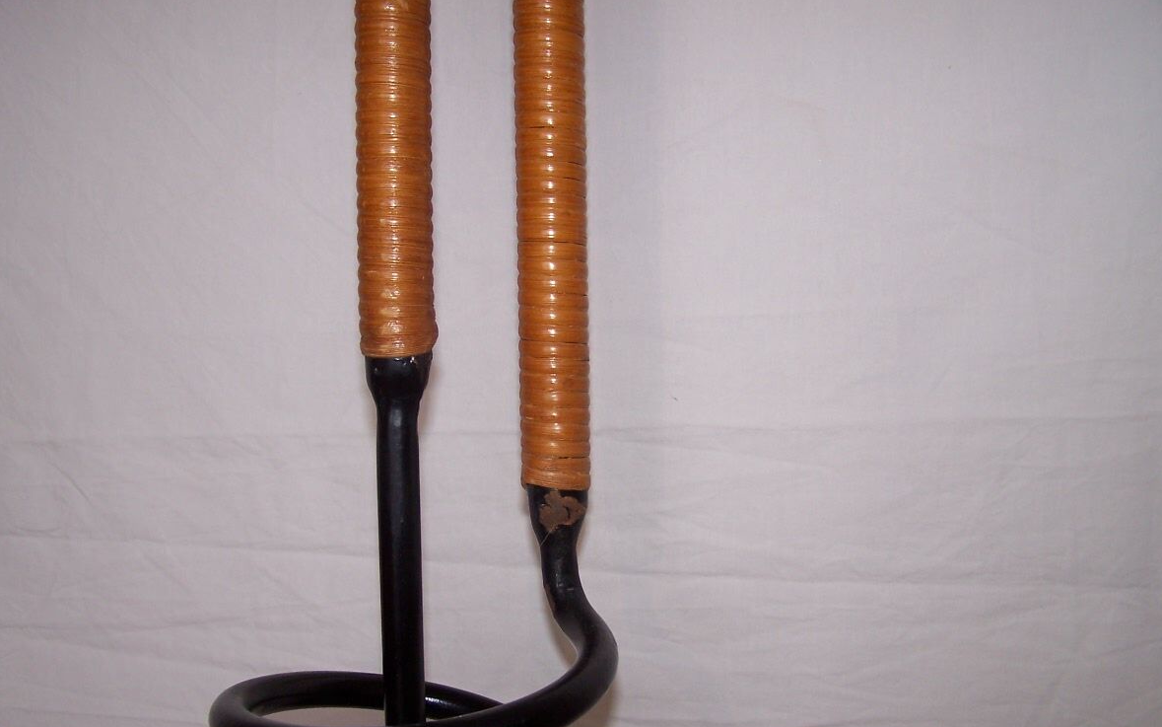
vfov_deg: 31.2
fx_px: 1298
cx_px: 574
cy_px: 438
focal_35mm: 41
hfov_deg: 48.2
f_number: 2.8
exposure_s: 1/60
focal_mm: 6.3
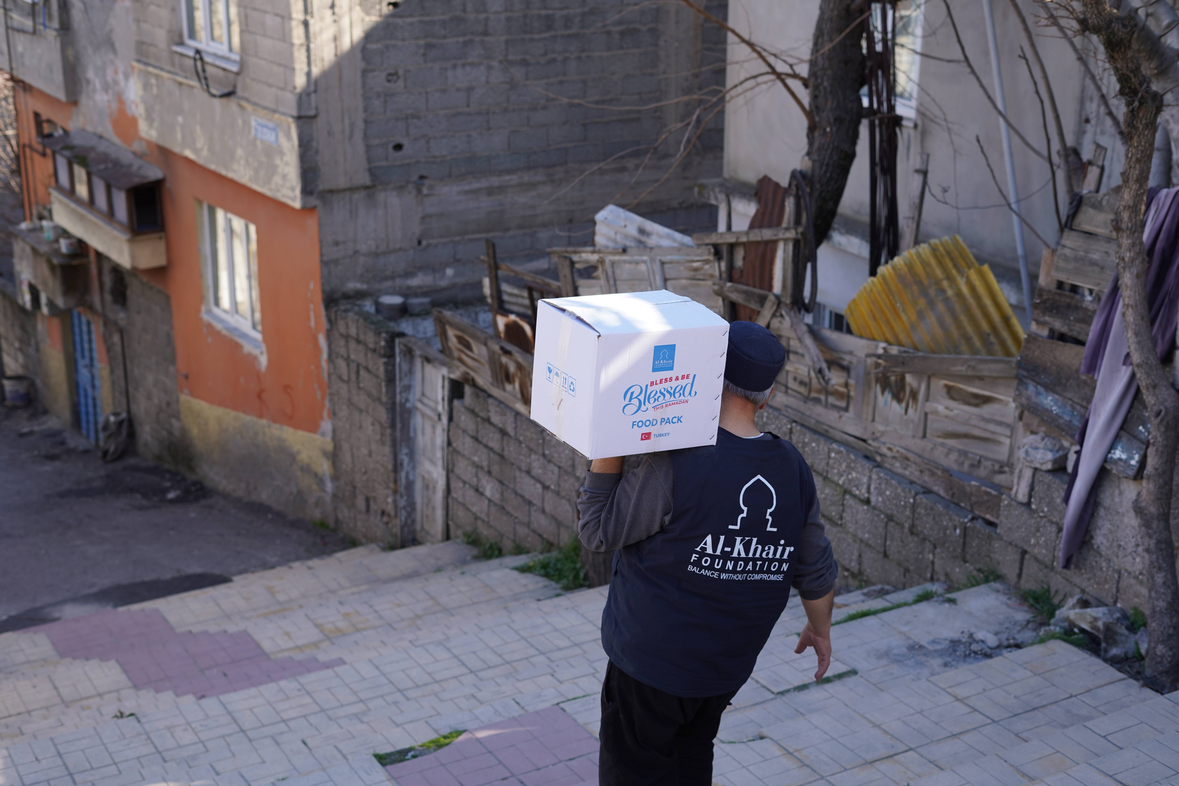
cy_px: 393
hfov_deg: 39.6
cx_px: 590
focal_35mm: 50
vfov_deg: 27.0
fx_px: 1637
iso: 100
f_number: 4.5
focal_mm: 50
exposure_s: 1/200
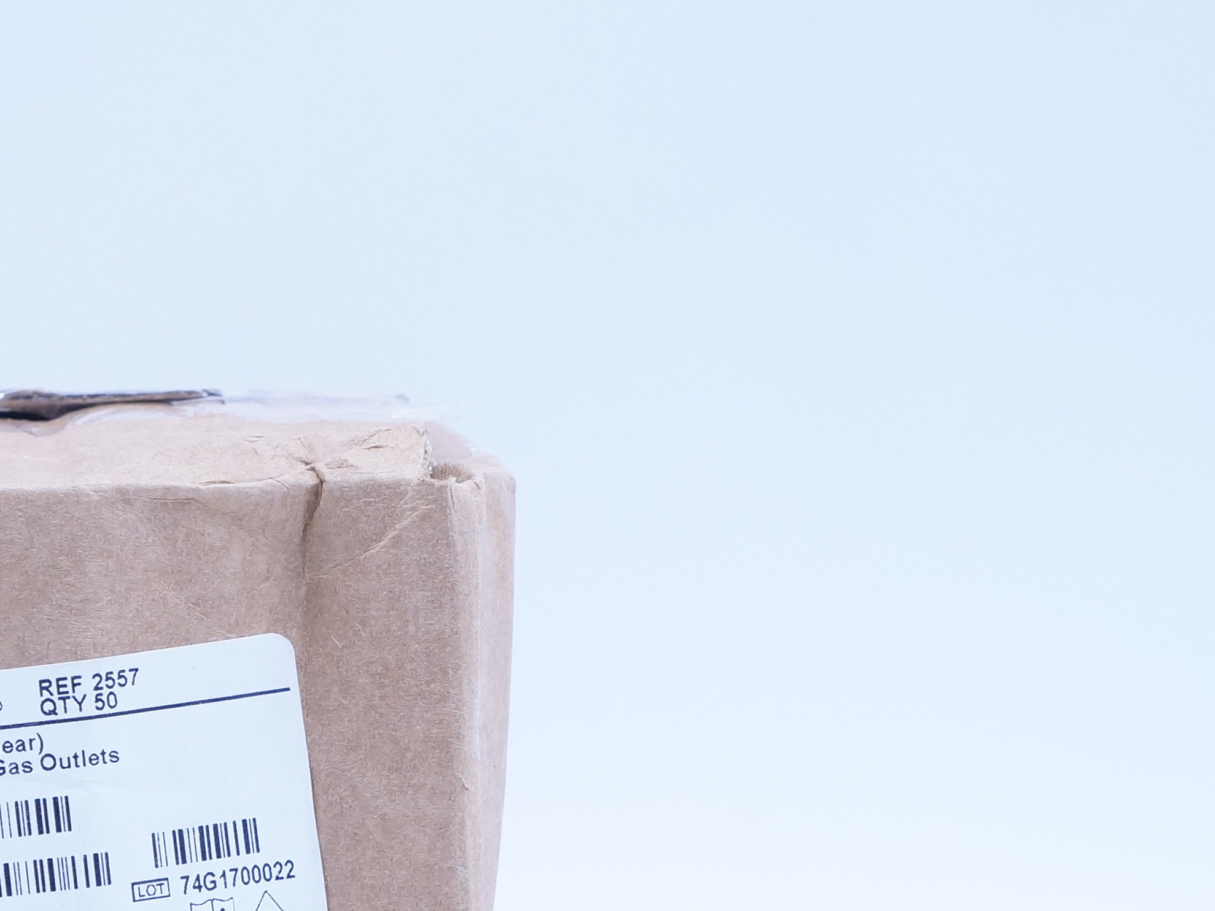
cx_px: 75
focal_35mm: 125
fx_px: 4394
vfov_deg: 11.7
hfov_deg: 15.5
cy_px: 926
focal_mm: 35
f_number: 4.5
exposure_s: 1/160
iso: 800
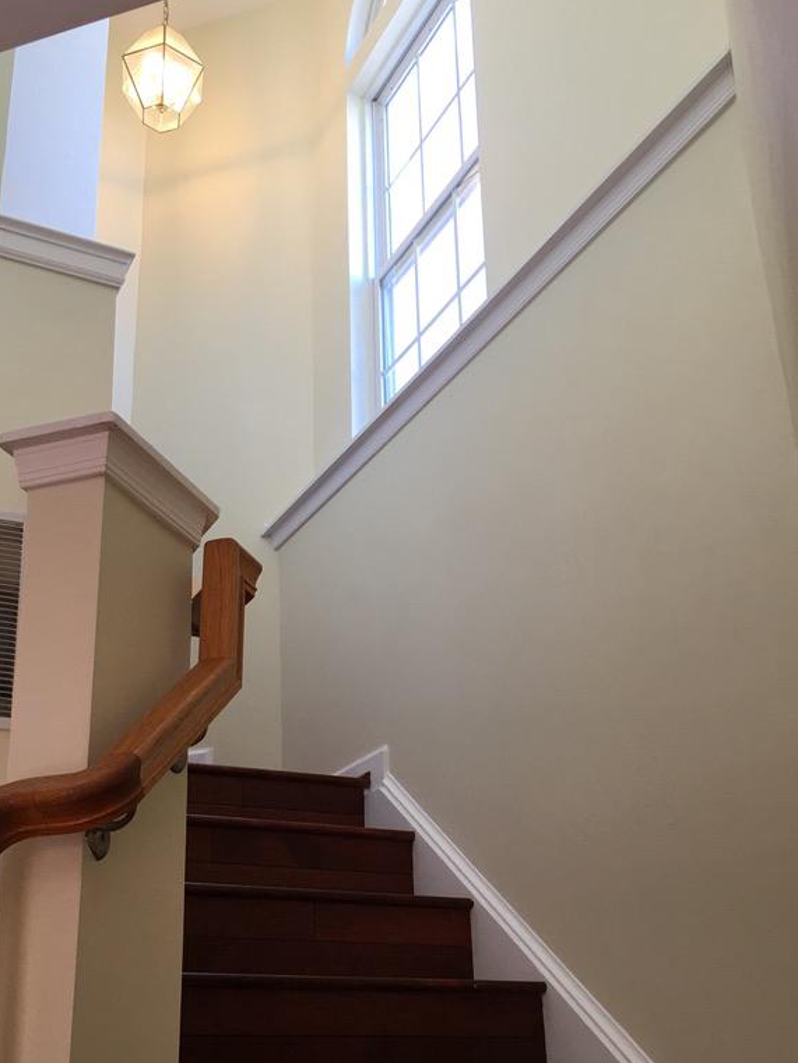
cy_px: 633
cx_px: 376
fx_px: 1198
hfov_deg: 36.8
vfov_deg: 47.6
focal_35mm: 39
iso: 25
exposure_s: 1/40
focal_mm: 4.15
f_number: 2.2
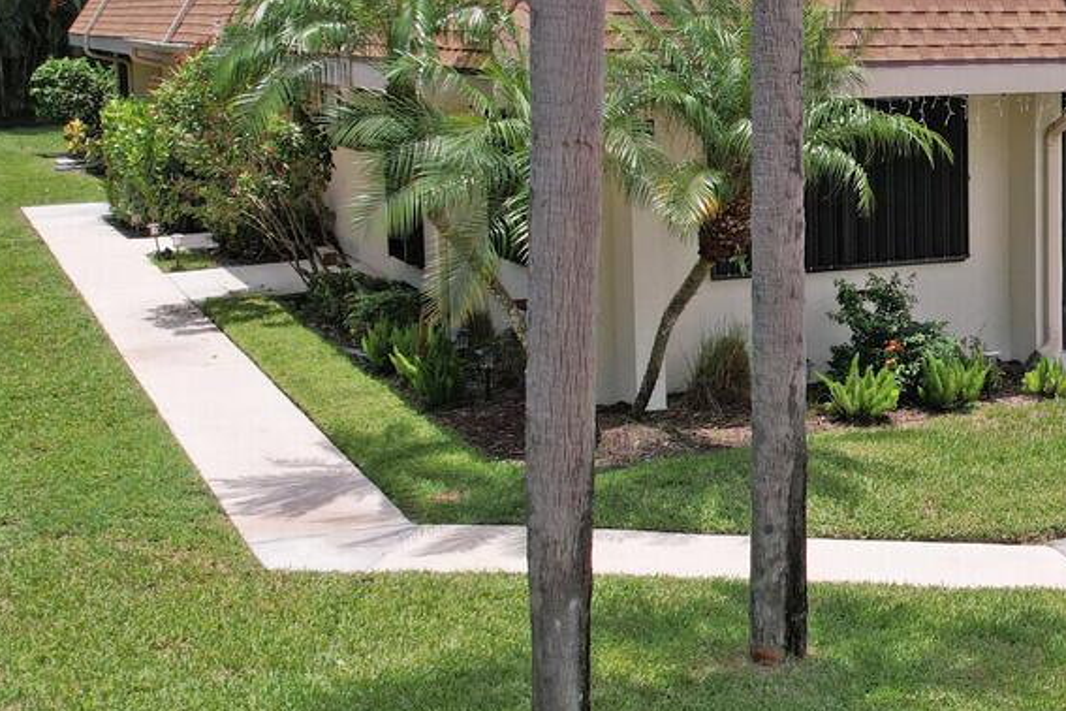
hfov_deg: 29.6
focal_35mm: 62
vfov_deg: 21.8
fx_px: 1836
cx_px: 1133
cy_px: 246
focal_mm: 8.38
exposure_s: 1/2500
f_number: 2.8
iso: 150
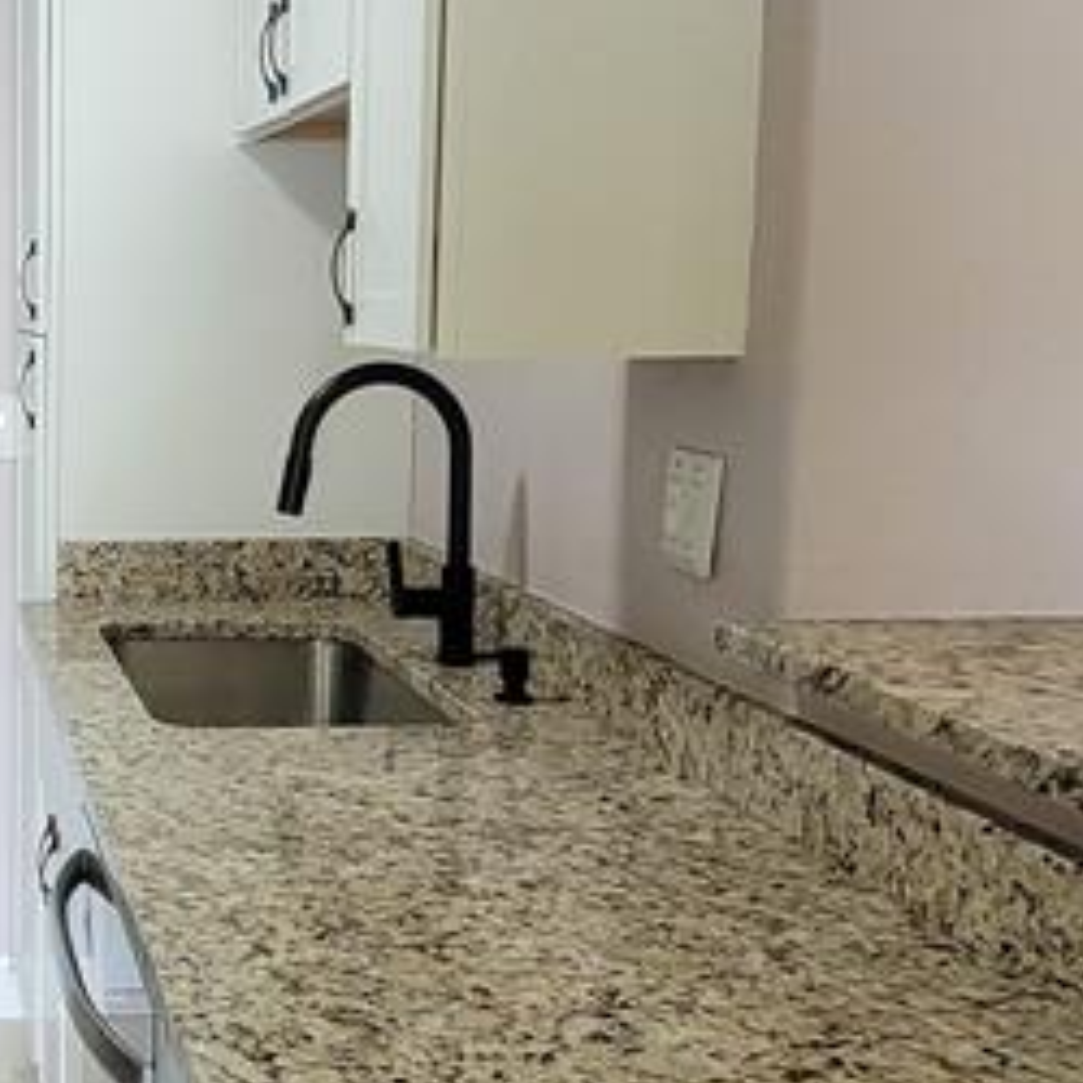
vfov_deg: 36.1
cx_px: -156
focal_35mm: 47
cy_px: 537
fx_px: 1664
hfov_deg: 31.3
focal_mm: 1.74
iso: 200
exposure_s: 1/60
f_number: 2.2
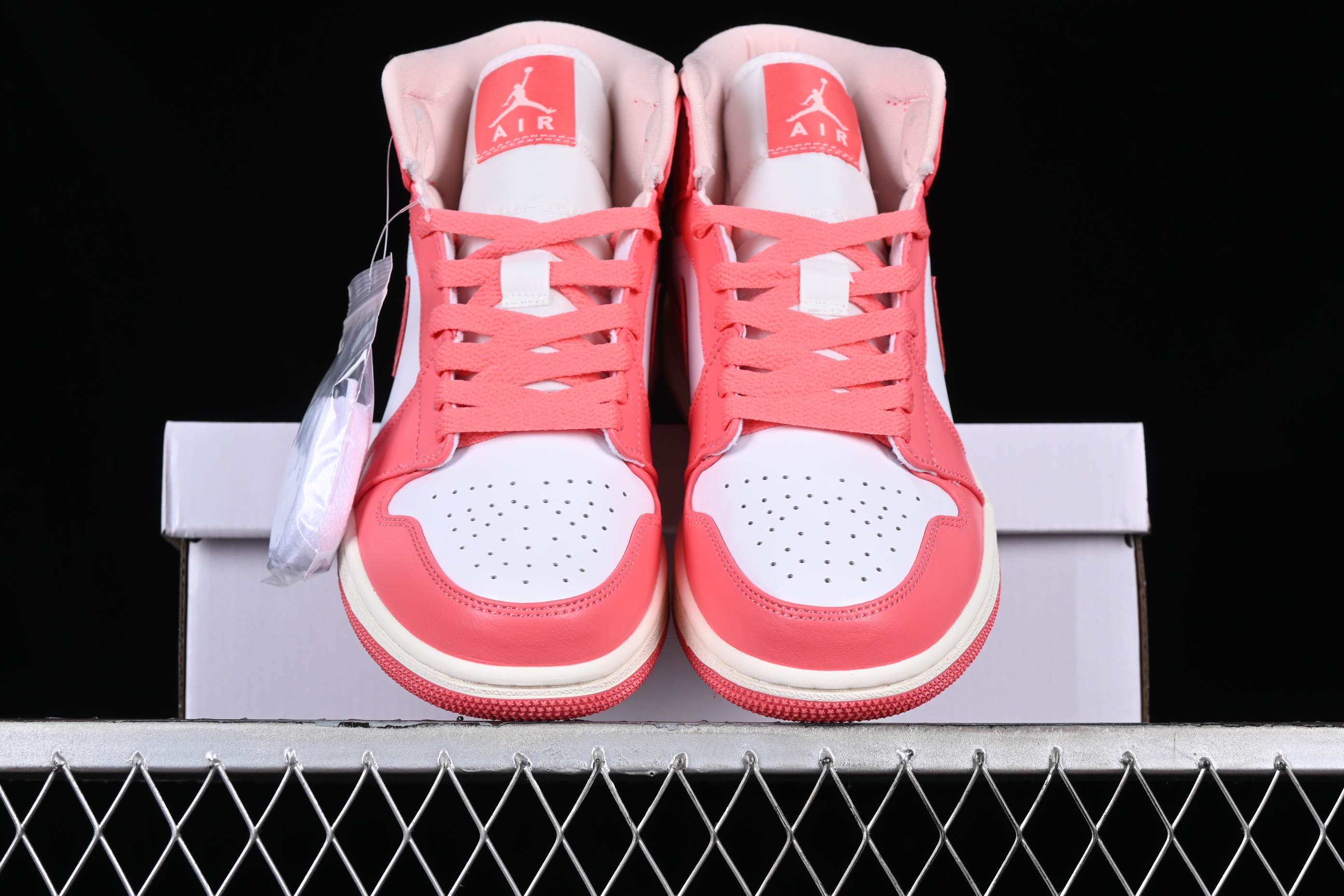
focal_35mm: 72
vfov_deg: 18.9
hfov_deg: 28.1
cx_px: 672
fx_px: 2688
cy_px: 448
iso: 160
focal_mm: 48
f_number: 8
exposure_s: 1/80
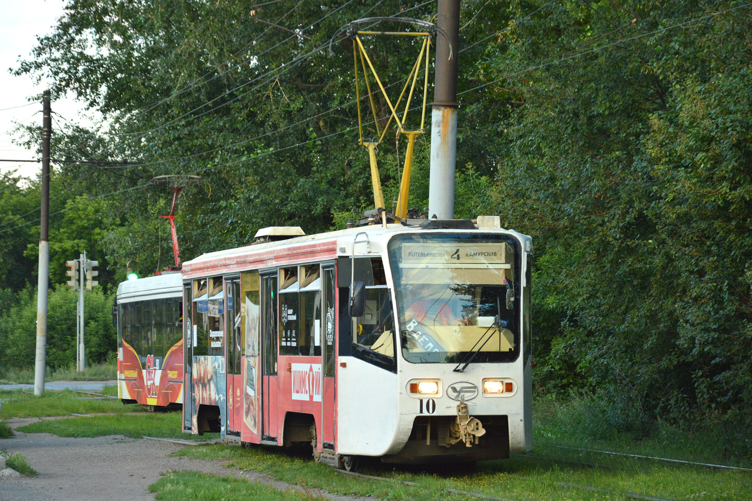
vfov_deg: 8.7
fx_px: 3290
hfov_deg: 13.0
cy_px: 250
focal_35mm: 158
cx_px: 376
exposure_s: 1/320
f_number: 5.6
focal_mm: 105
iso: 800
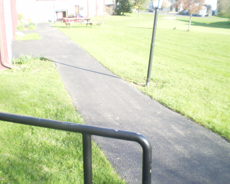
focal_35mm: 38
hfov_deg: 47.9
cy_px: 92
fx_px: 259
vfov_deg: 39.2
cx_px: 117
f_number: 3.1
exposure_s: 1/250
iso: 160
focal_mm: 6.3
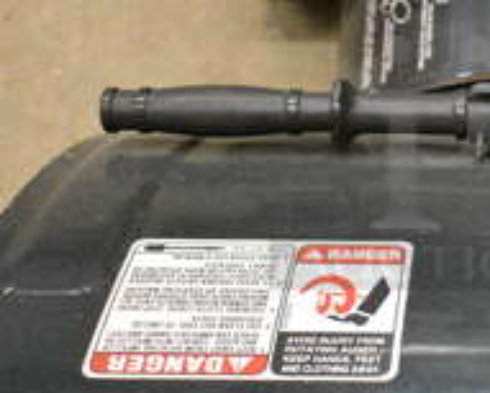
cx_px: 557
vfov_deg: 18.9
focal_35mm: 81
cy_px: 154
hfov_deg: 22.1
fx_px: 1175
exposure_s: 1/125
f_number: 3.5
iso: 7200
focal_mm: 18
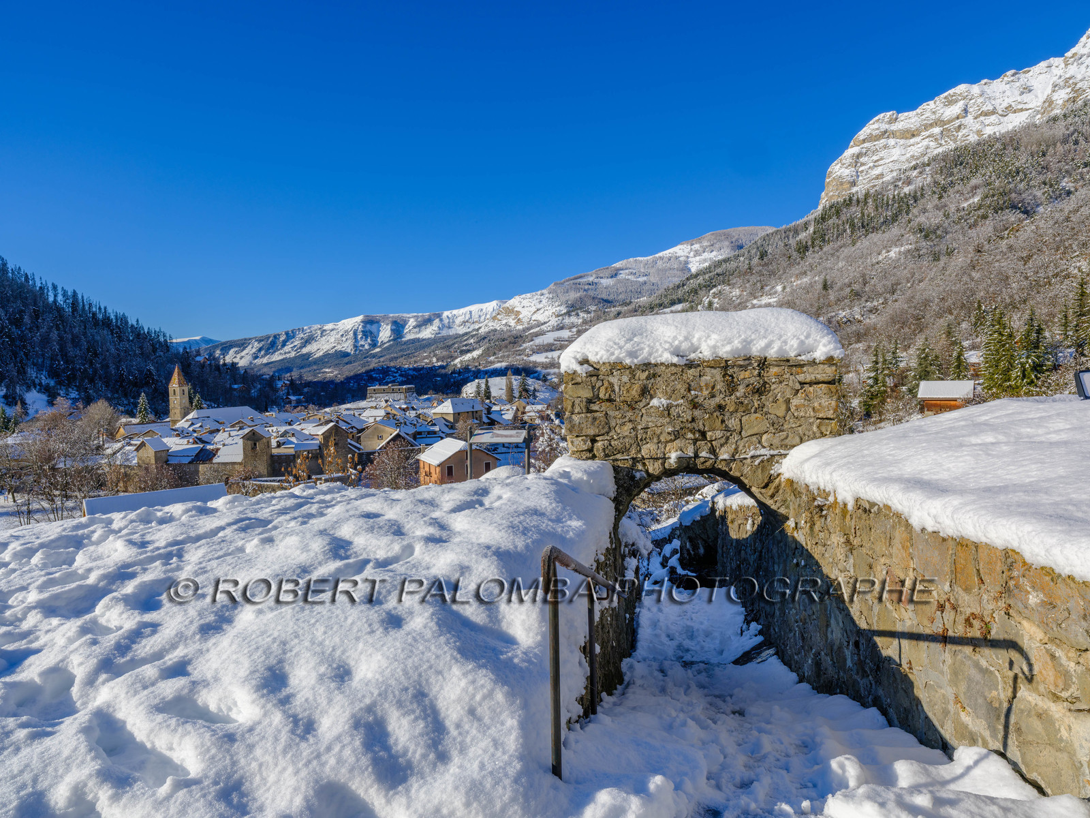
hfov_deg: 79.0
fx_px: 661
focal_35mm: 21
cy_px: 409
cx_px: 545
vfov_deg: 63.4
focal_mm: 26.7
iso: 320
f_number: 16
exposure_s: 1/200
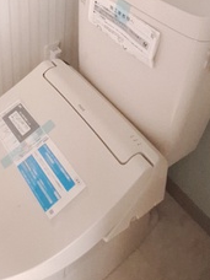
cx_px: 10
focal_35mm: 40
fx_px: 324
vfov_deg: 37.7
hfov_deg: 33.5
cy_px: -39
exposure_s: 1/10
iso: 1000
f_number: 2.2
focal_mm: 1.74
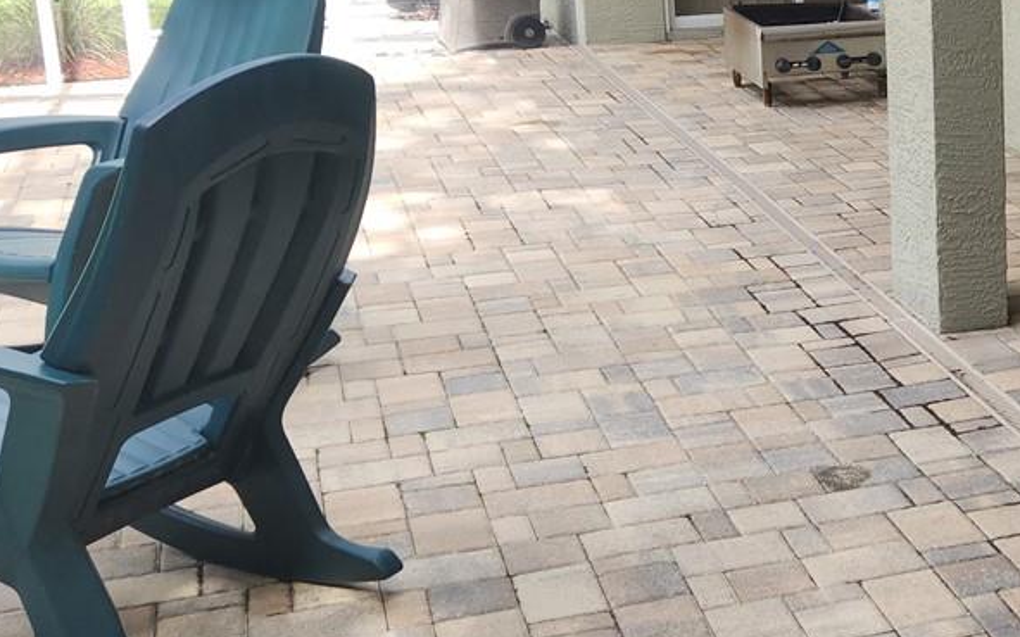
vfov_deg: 19.6
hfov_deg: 28.3
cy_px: 159
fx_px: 1834
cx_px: 1122
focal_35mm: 66
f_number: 1.8
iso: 20
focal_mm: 5.4
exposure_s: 1/177
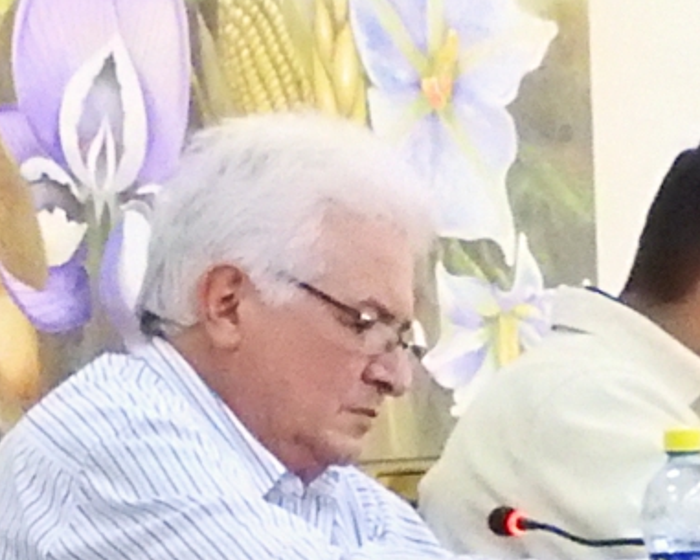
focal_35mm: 575
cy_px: 646
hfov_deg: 3.4
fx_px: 11915
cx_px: 18
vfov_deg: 2.7
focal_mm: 17
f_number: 4.8
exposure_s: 1/25
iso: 1600
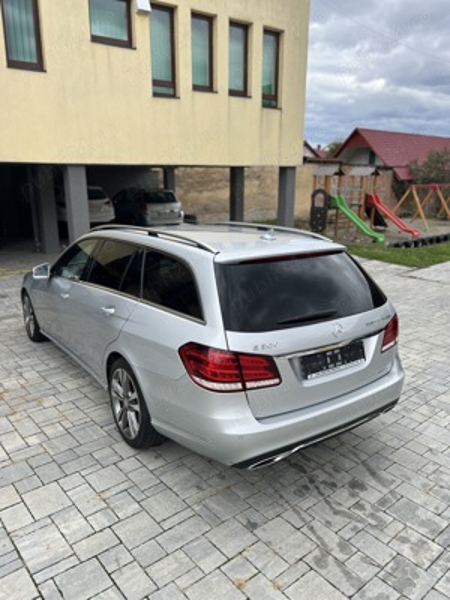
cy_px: 300
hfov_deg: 53.1
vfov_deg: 67.3
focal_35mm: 26
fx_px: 451
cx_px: 225
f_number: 1.5
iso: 50
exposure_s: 1/1252
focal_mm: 5.7
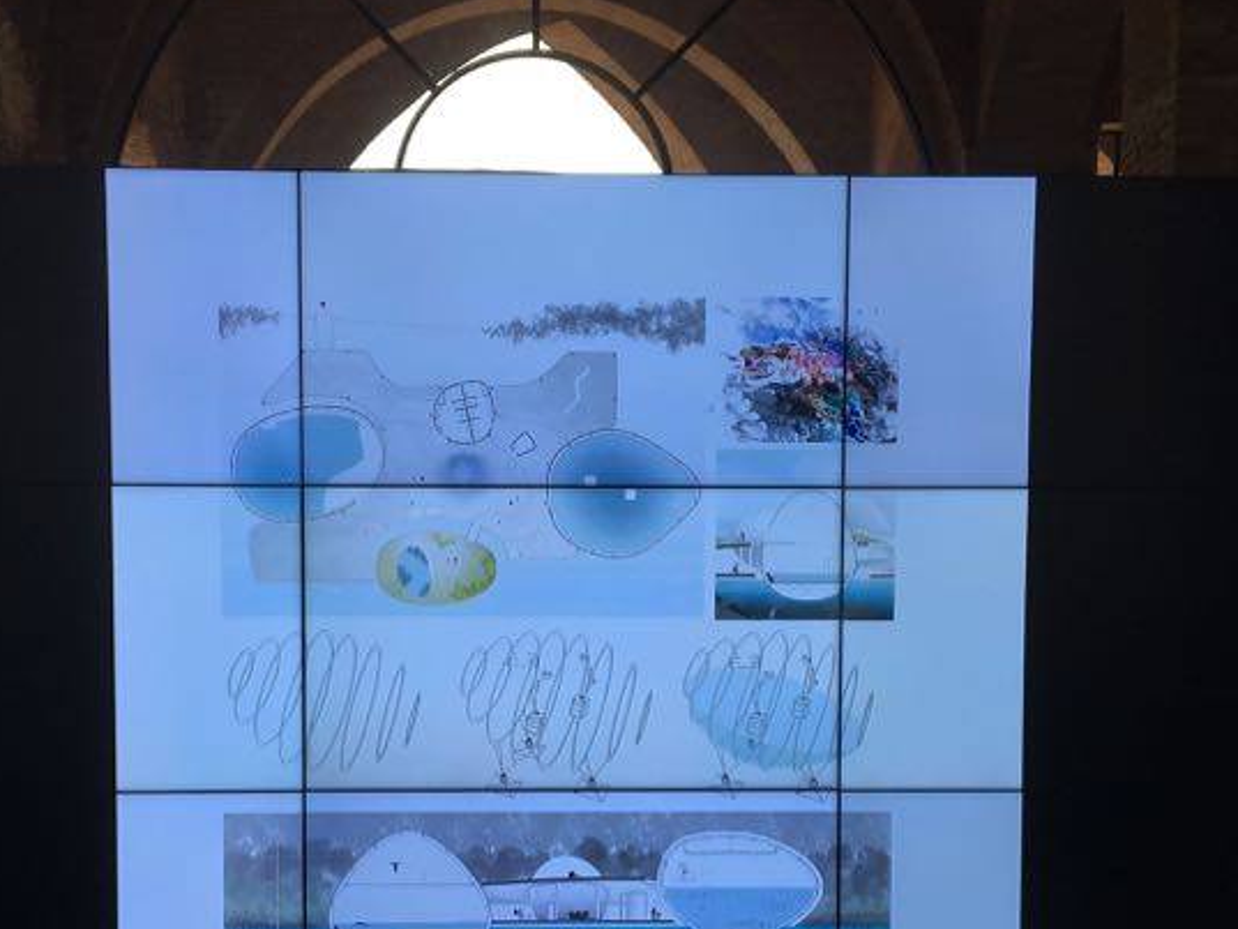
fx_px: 1932
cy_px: 687
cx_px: 509
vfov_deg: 26.7
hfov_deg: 35.4
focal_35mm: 54
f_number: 2.2
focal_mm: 4.15
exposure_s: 1/100
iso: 25
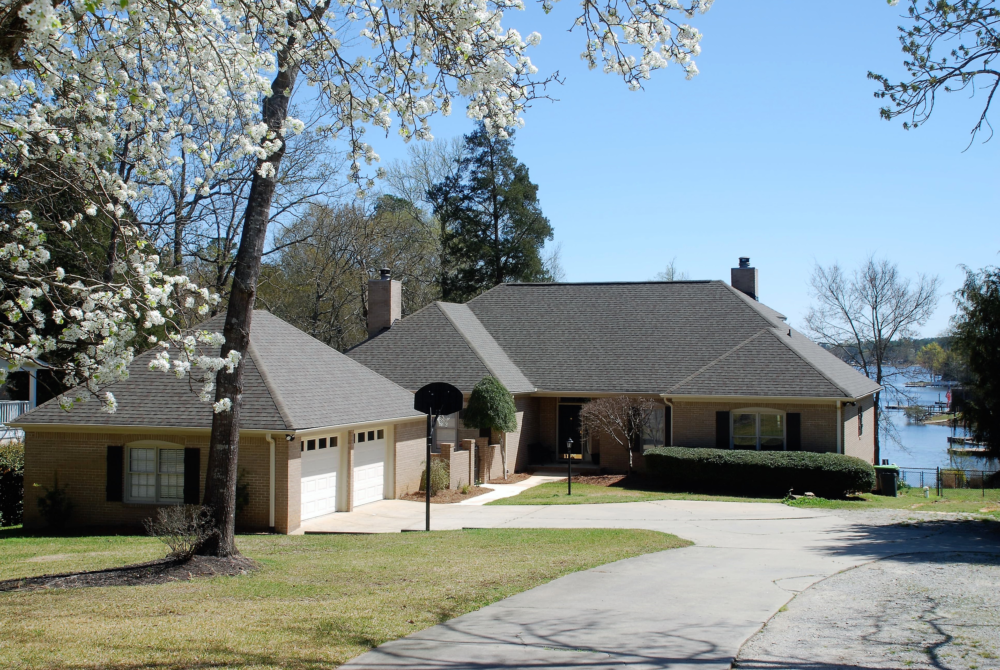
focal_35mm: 48
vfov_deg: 28.1
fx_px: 1335
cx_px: 500
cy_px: 335
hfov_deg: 41.1
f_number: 7.1
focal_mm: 32
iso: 100
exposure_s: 1/200
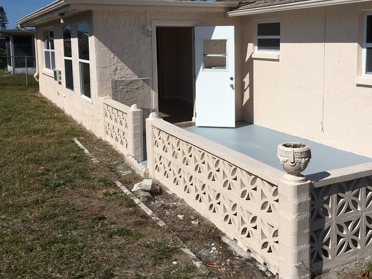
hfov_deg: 47.3
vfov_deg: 36.5
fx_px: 419
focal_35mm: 39
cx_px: 239
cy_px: 98
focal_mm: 4.15
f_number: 2.2
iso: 25
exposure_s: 1/5128
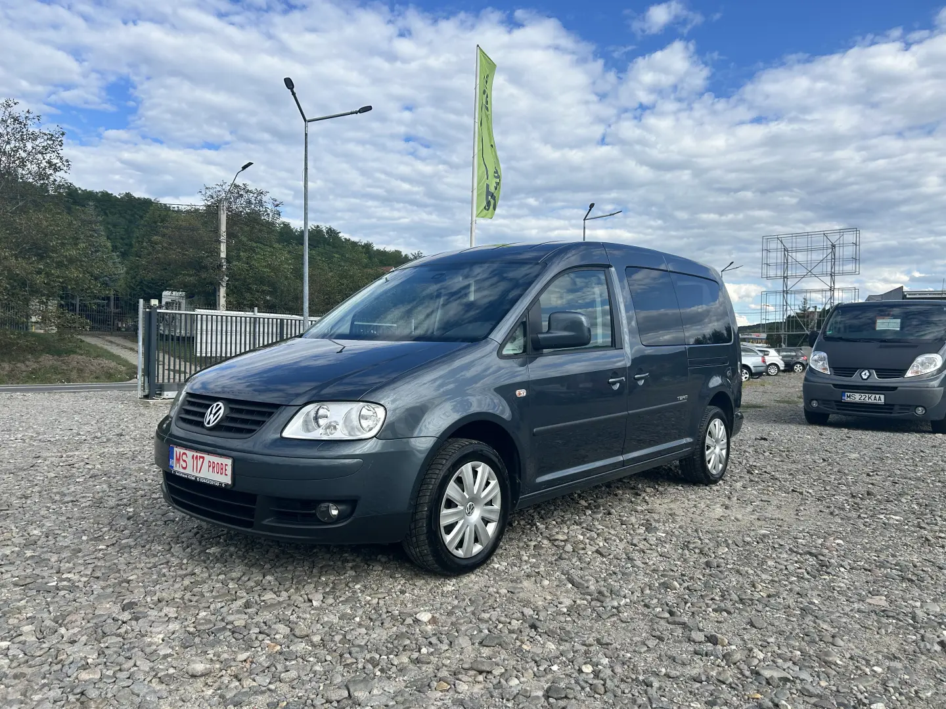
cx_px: 473
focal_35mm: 26
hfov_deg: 67.3
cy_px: 354
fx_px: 711
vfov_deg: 53.1
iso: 50
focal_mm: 5.7
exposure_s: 1/3077
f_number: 1.5
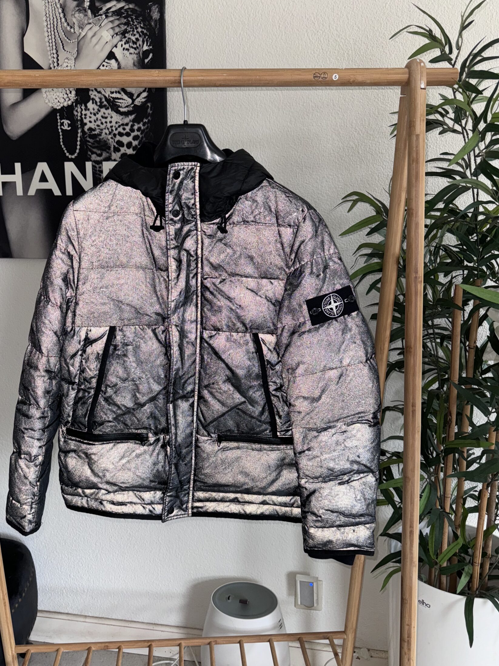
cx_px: 209
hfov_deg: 49.5
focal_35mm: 28
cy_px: 326
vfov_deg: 63.4
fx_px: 538
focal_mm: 6.76
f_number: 1.78
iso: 50
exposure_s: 1/121
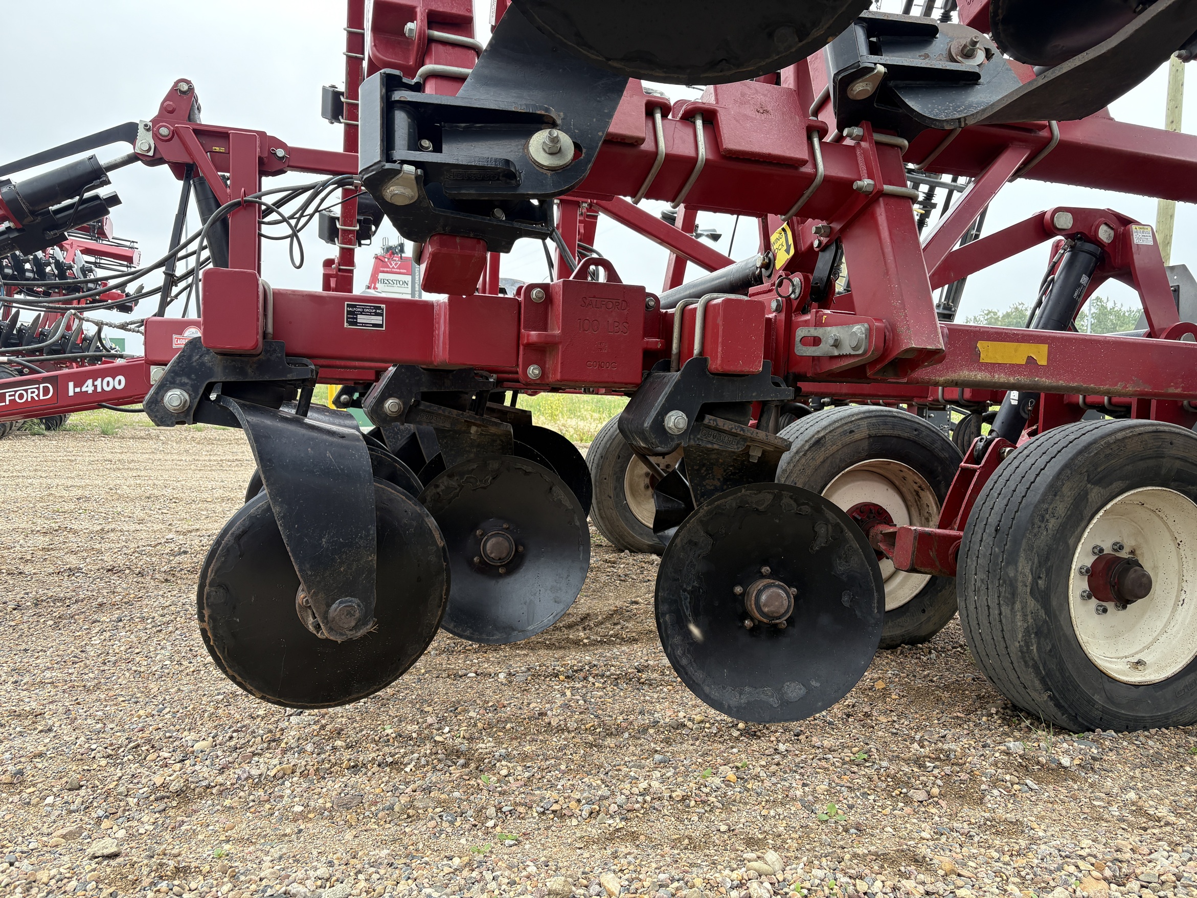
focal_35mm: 26
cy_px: 449
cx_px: 598
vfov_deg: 53.1
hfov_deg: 67.3
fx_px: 899
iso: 64
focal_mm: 5.96
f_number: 1.6
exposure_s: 1/271
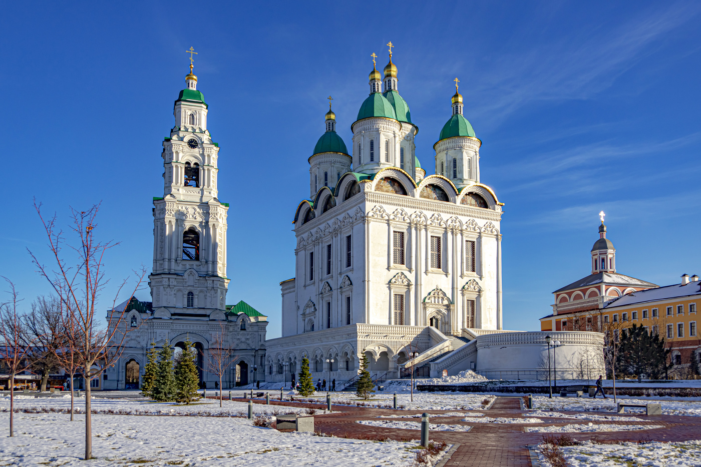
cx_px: 350
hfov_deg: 61.9
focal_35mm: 30
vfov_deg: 43.6
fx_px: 584
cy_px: 234
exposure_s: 1/1000
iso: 80
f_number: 5
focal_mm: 20
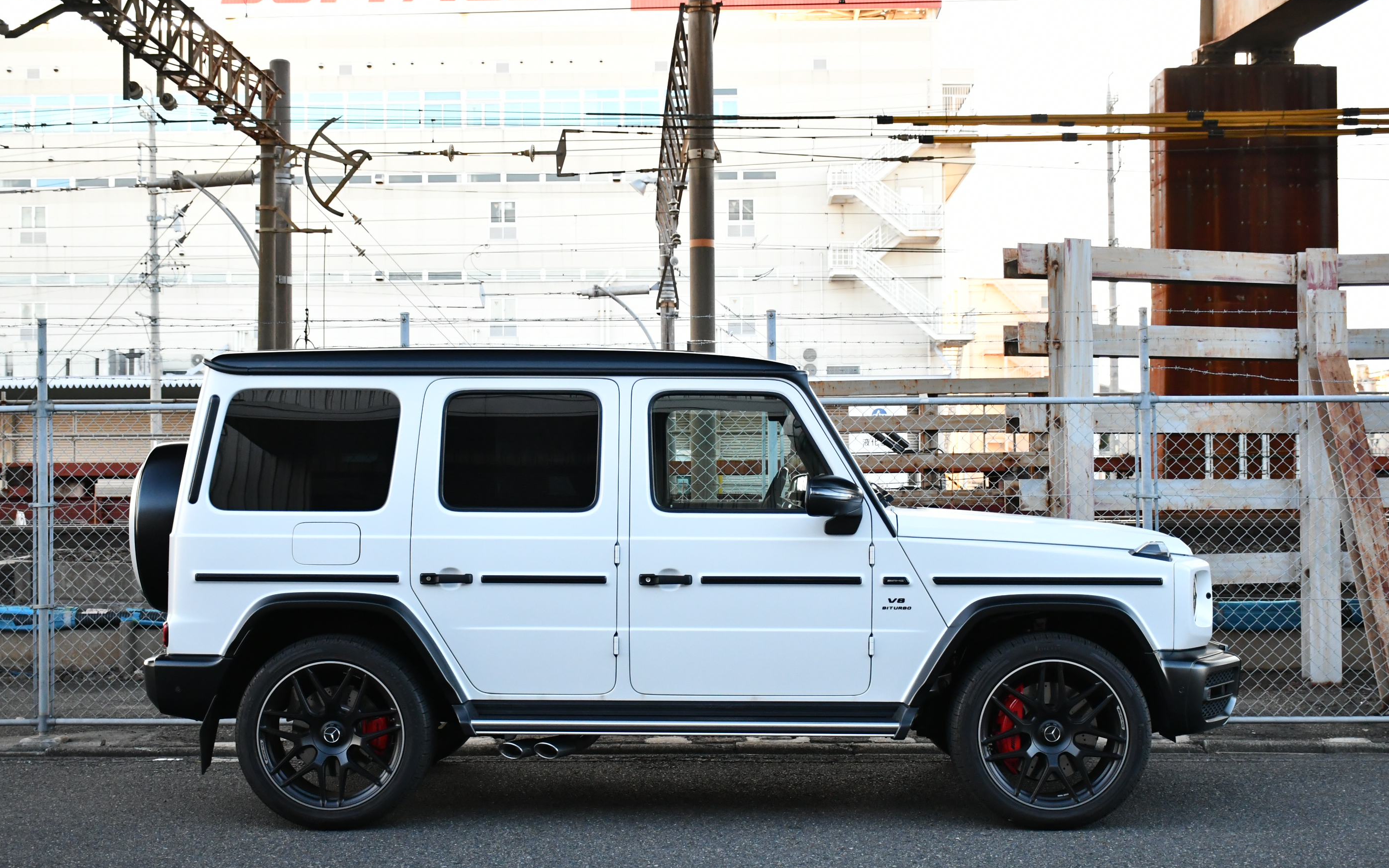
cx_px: 694
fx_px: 1855
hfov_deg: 41.1
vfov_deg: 26.3
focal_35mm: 49
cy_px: 457
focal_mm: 32
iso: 2000
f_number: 4
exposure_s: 1/50
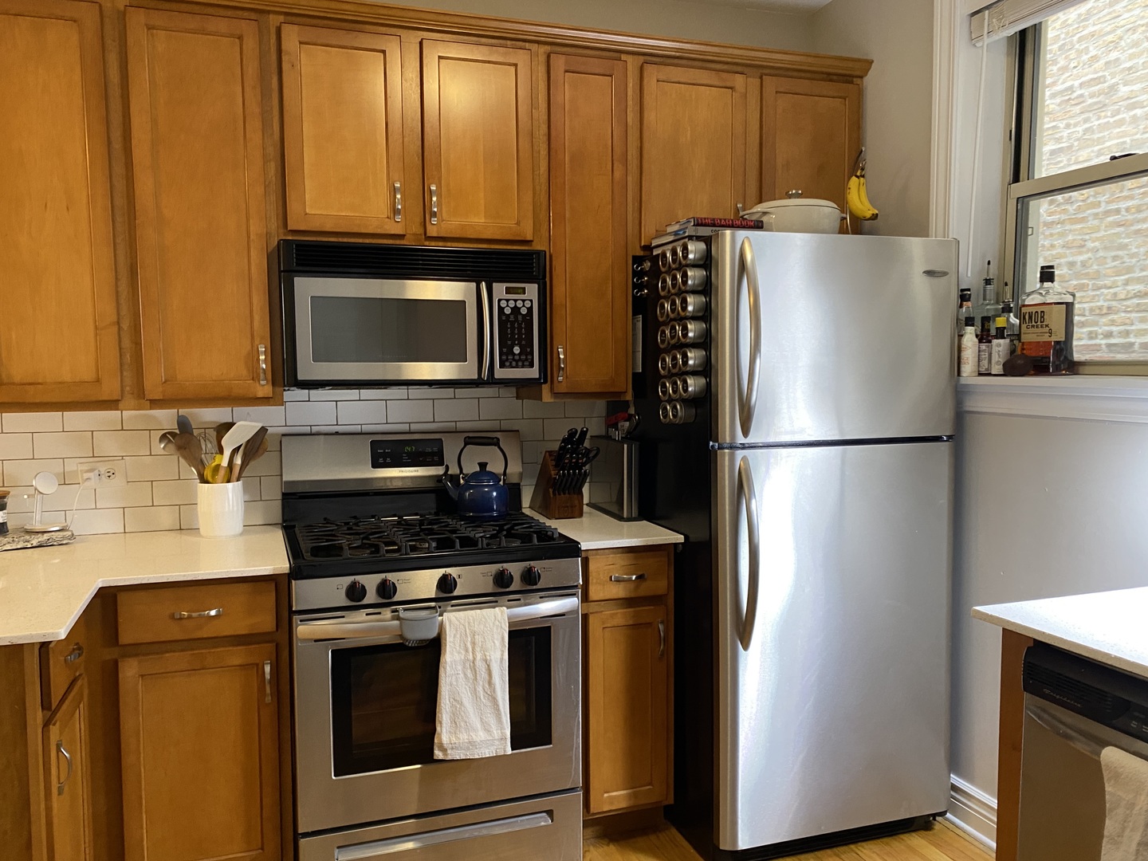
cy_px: 430
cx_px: 574
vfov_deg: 53.1
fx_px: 862
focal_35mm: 26
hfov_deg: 67.3
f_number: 1.8
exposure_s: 1/60
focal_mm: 4.25
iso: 320
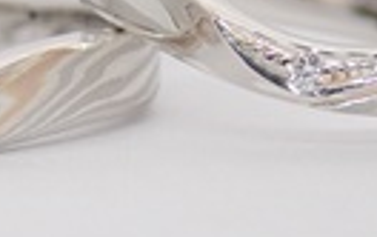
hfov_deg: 7.5
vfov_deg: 4.7
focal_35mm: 278
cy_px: 50
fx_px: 2861
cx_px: 94
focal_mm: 13.65
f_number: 4.1
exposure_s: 1/100
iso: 200
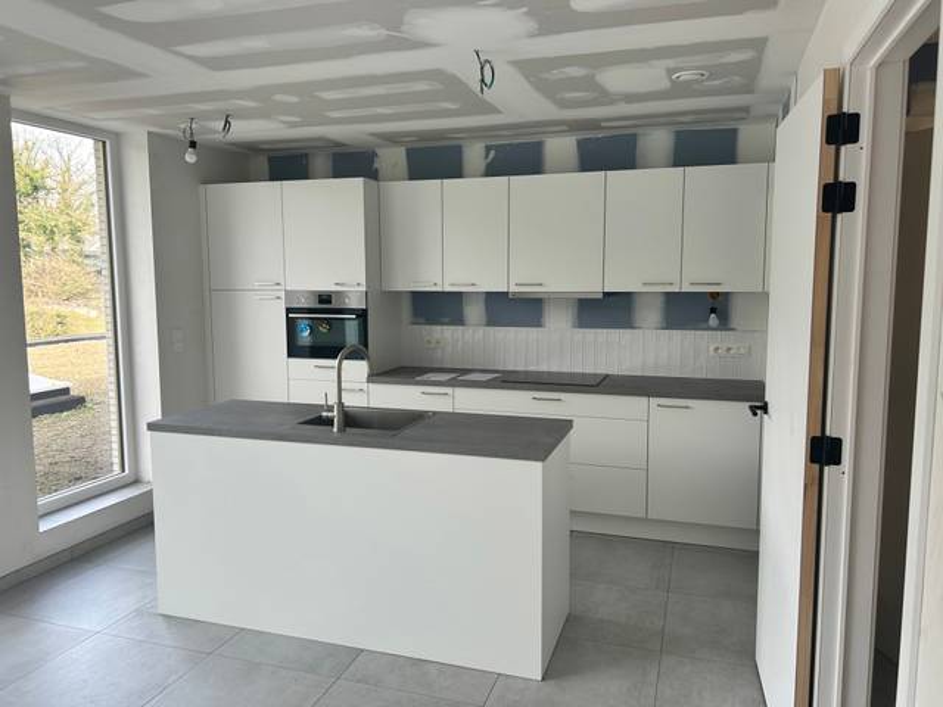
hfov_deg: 67.3
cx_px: 472
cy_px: 354
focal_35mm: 26
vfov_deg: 53.1
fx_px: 708
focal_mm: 5.7
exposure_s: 1/164
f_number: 1.5
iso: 40
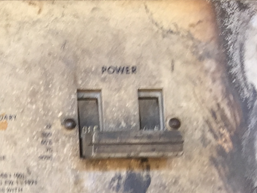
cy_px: 304
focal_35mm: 112
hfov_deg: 15.8
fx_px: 832
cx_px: -158
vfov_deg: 12.5
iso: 40
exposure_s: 1/60
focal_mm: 4.15
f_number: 2.2
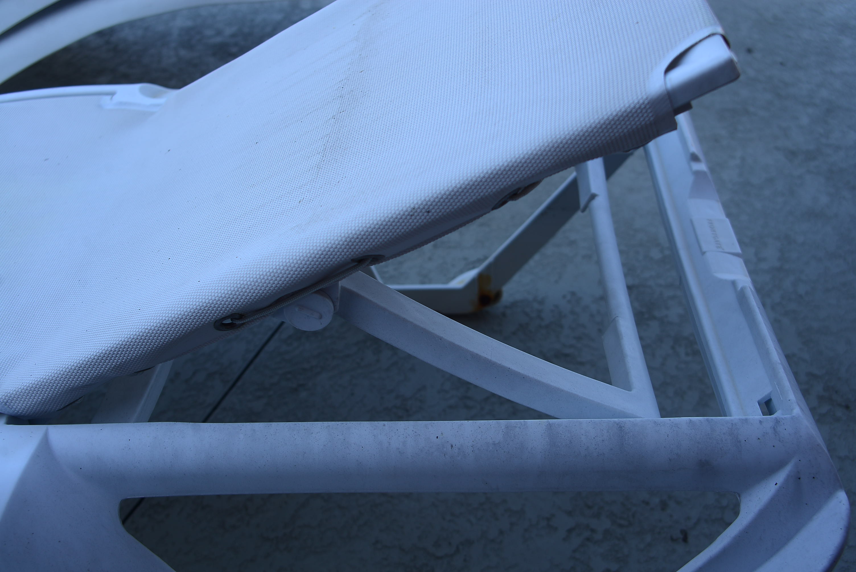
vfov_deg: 33.4
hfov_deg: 48.4
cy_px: 286
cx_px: 428
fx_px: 951
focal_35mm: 40
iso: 160
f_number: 6.3
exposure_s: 1/200
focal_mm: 40
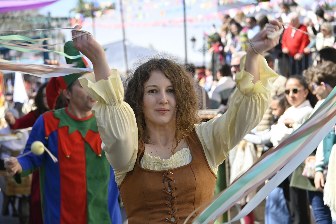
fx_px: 1162
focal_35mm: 124
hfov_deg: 16.5
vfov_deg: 11.0
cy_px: 112
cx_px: 168
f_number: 5.6
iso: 200
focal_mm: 83
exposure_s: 1/500
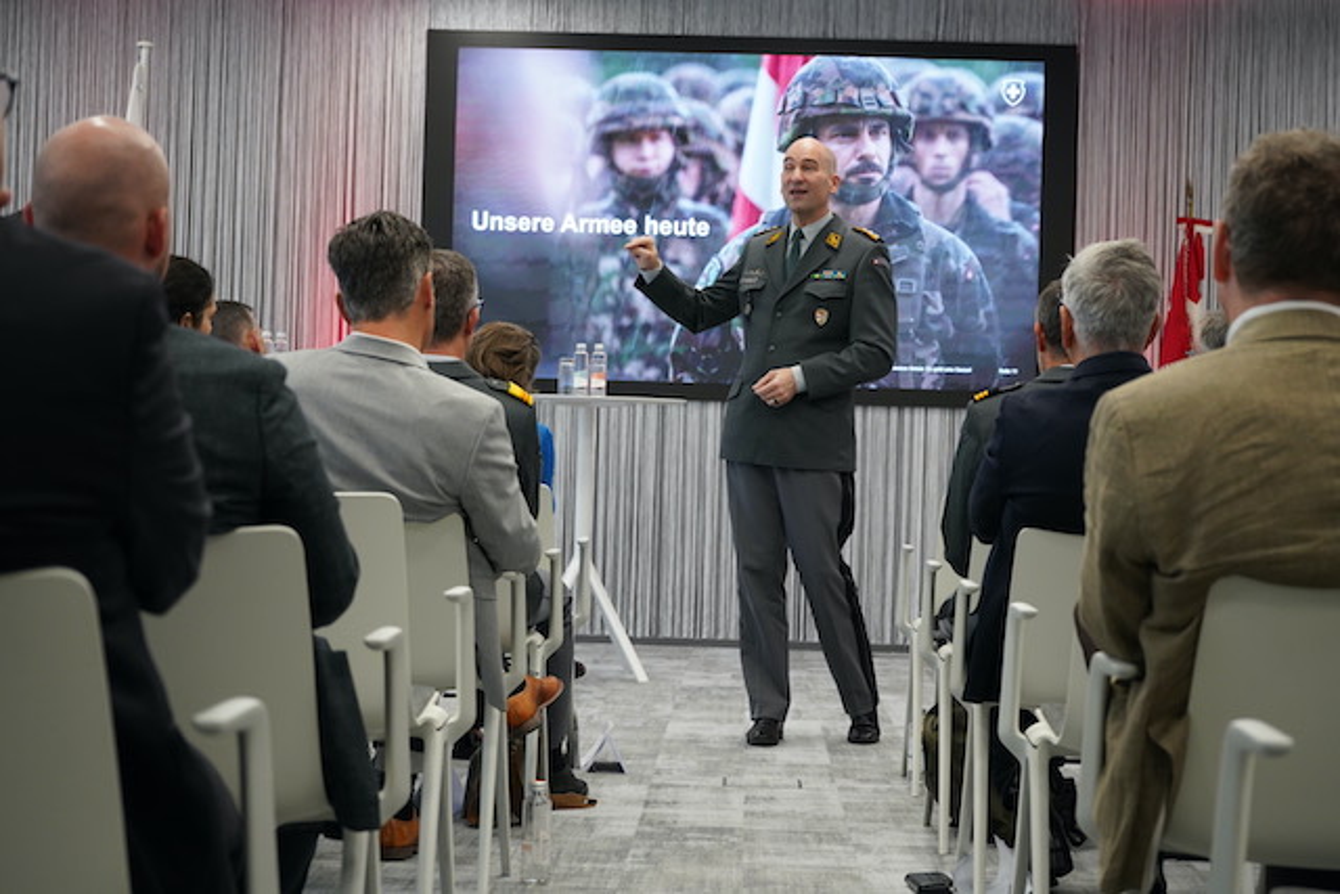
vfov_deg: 19.5
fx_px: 2606
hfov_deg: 28.8
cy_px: 447
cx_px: 670
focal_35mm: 70
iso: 1600
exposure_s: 1/125
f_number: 5.6
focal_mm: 70
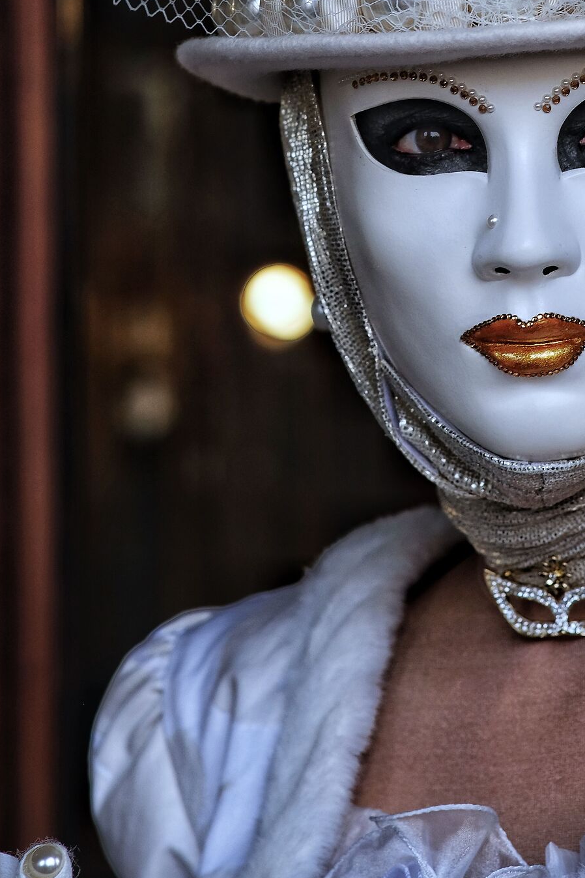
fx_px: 5557
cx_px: 496
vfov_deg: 9.0
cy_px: 116
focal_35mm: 228
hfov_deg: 6.0
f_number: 4
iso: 400
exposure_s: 1/300
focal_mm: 85
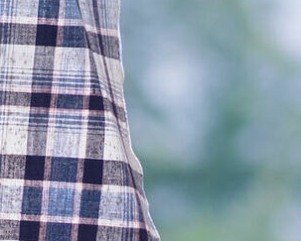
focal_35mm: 414
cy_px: 372
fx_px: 3692
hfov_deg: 4.7
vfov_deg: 3.7
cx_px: -55
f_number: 2
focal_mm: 85
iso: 100
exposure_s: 1/800
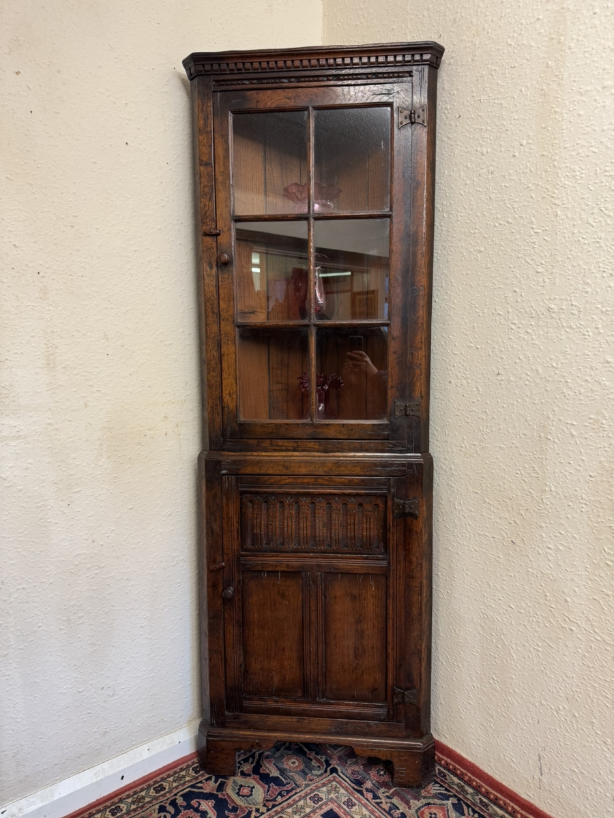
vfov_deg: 71.6
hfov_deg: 56.8
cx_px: 307
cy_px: 409
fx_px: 568
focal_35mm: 24
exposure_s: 1/50
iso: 160
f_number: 1.78
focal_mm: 6.76
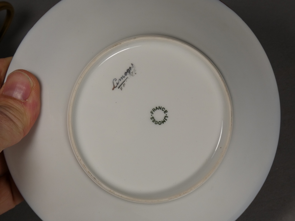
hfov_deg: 24.7
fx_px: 673
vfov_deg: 18.7
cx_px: 148
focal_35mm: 79
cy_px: 110
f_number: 4.5
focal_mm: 14.1
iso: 80
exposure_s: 1/200
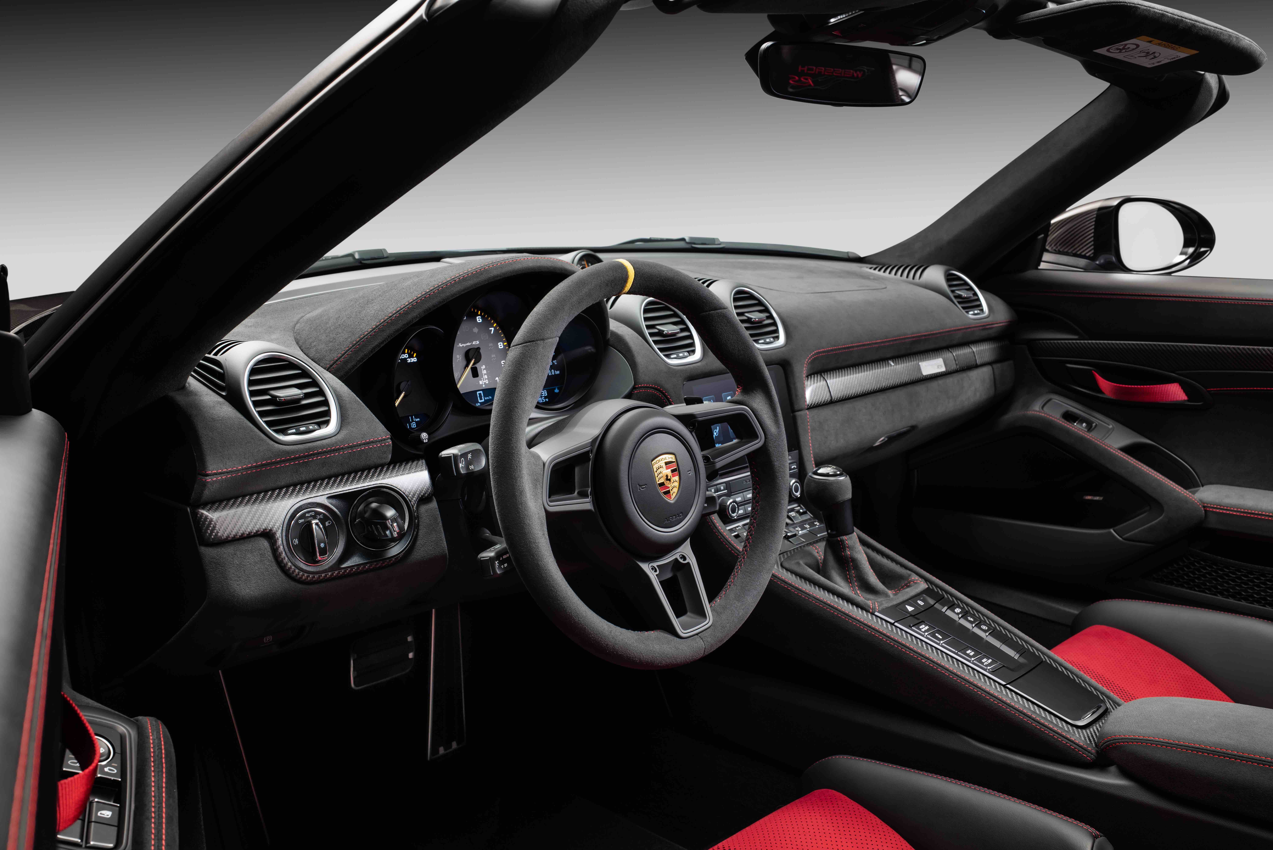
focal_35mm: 35
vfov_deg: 37.9
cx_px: 636
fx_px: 1238
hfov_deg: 54.4
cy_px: 425
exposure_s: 6
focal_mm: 35
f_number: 10
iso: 160
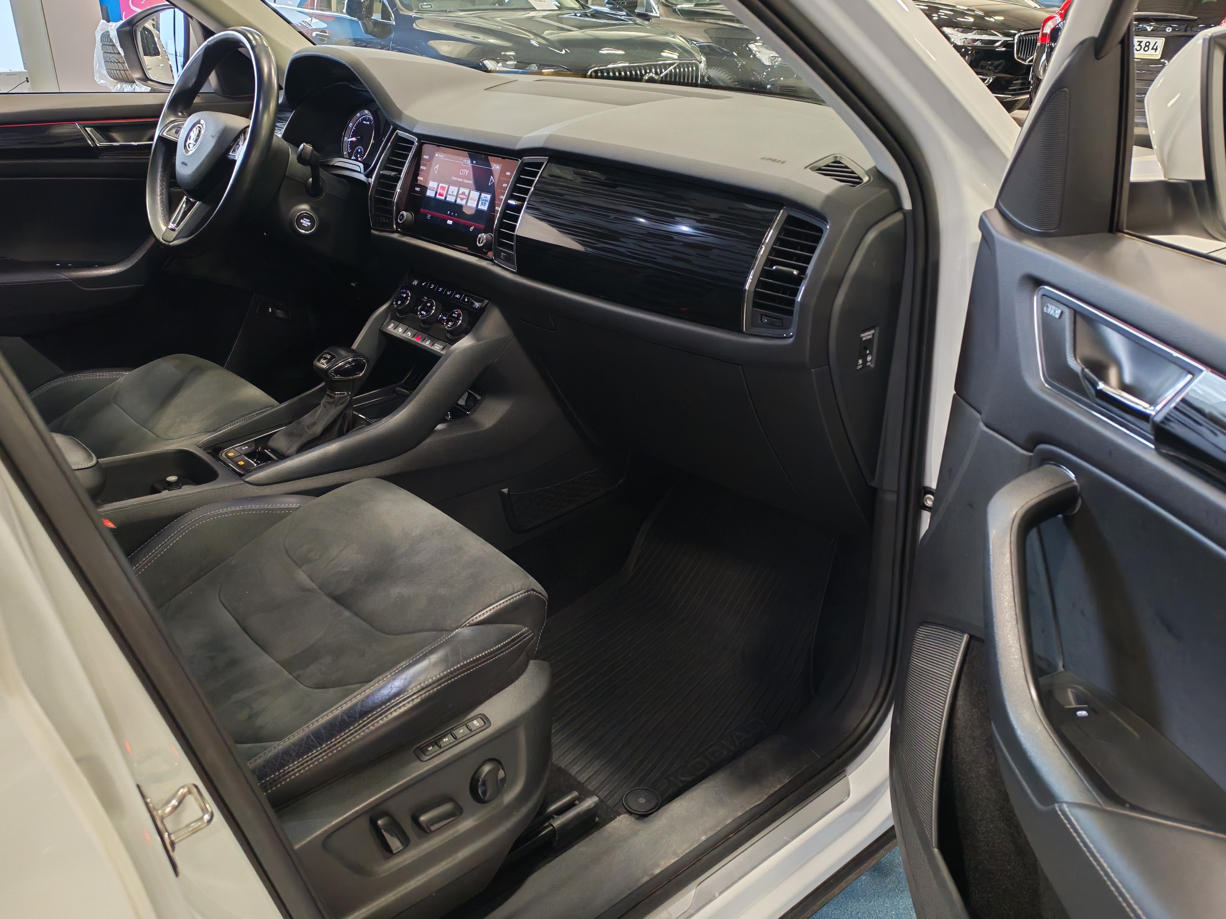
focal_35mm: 31
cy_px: 460
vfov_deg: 45.4
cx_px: 613
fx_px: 1098
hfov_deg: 58.4
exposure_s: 1/100
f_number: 1.9
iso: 1119
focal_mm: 6.12
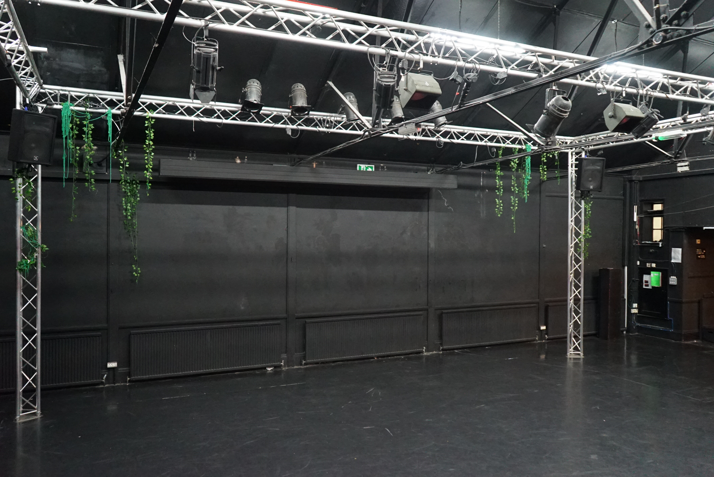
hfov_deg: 65.4
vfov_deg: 46.5
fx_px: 556
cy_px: 238
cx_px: 357
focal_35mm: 28
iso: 10000
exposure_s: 1/160
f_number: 3.5
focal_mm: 28
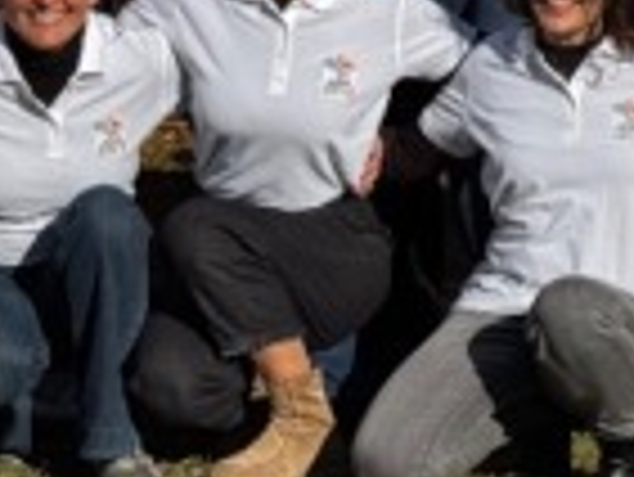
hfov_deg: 9.1
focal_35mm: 218
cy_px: -58
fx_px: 3996
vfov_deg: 6.8
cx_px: 481
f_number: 1.78
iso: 64
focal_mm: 6.76
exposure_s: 1/9009
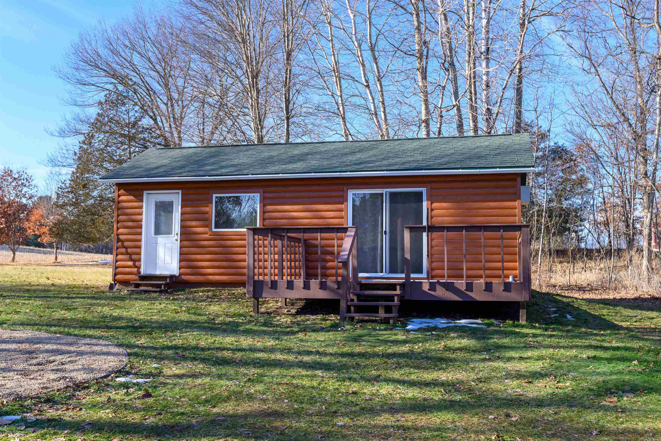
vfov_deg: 37.9
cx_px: 330
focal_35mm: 35
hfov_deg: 54.4
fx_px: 643
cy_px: 220
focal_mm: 35
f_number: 8
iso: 400
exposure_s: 1/500
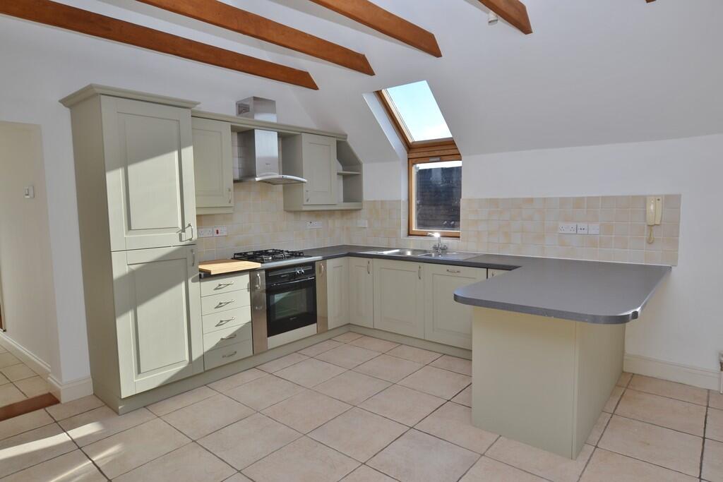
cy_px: 241
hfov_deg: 81.2
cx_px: 362
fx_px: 422
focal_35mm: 21
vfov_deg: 59.5
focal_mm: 14
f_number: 6.3
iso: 100
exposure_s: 1/160
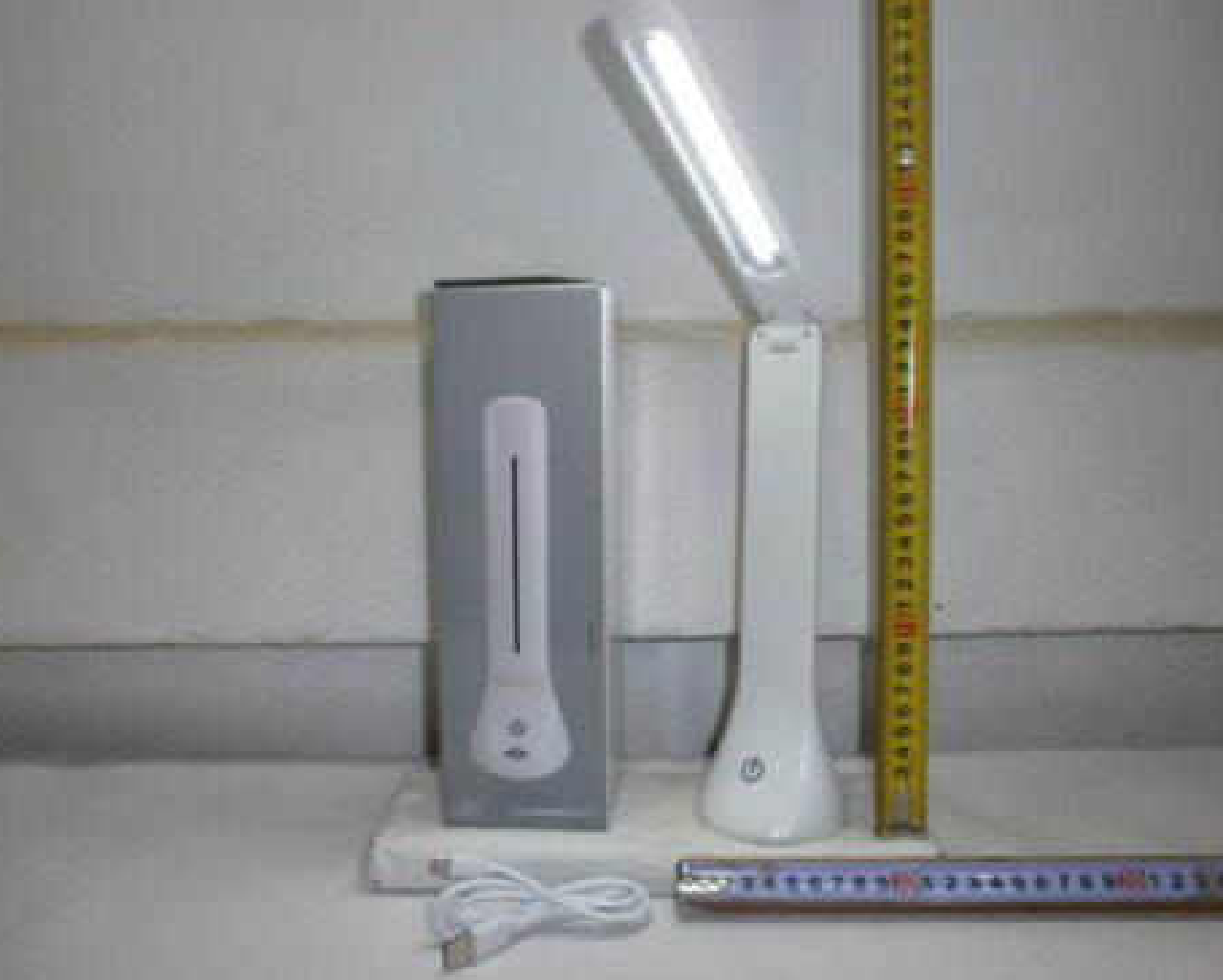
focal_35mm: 29
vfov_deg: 50.0
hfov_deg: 60.3
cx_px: 655
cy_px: 481
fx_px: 1051
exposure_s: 1/30
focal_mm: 4.8
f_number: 2.9
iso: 125
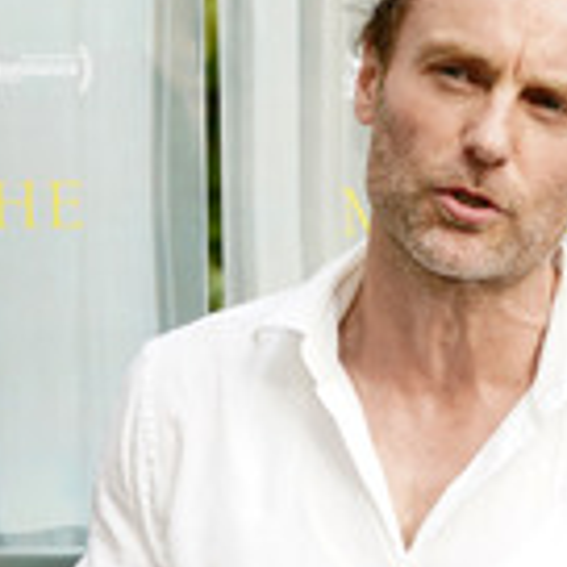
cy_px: 434
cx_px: 494
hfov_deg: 7.3
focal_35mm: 239
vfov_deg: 7.3
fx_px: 4429
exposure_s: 1/125
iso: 800
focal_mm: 85
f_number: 7.1
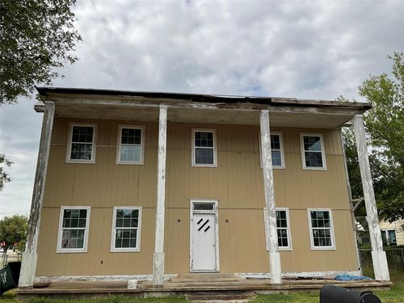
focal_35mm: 29
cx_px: 202
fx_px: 338
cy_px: 152
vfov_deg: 48.2
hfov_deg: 61.7
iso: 16
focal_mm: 3
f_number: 1.8
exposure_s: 1/2320
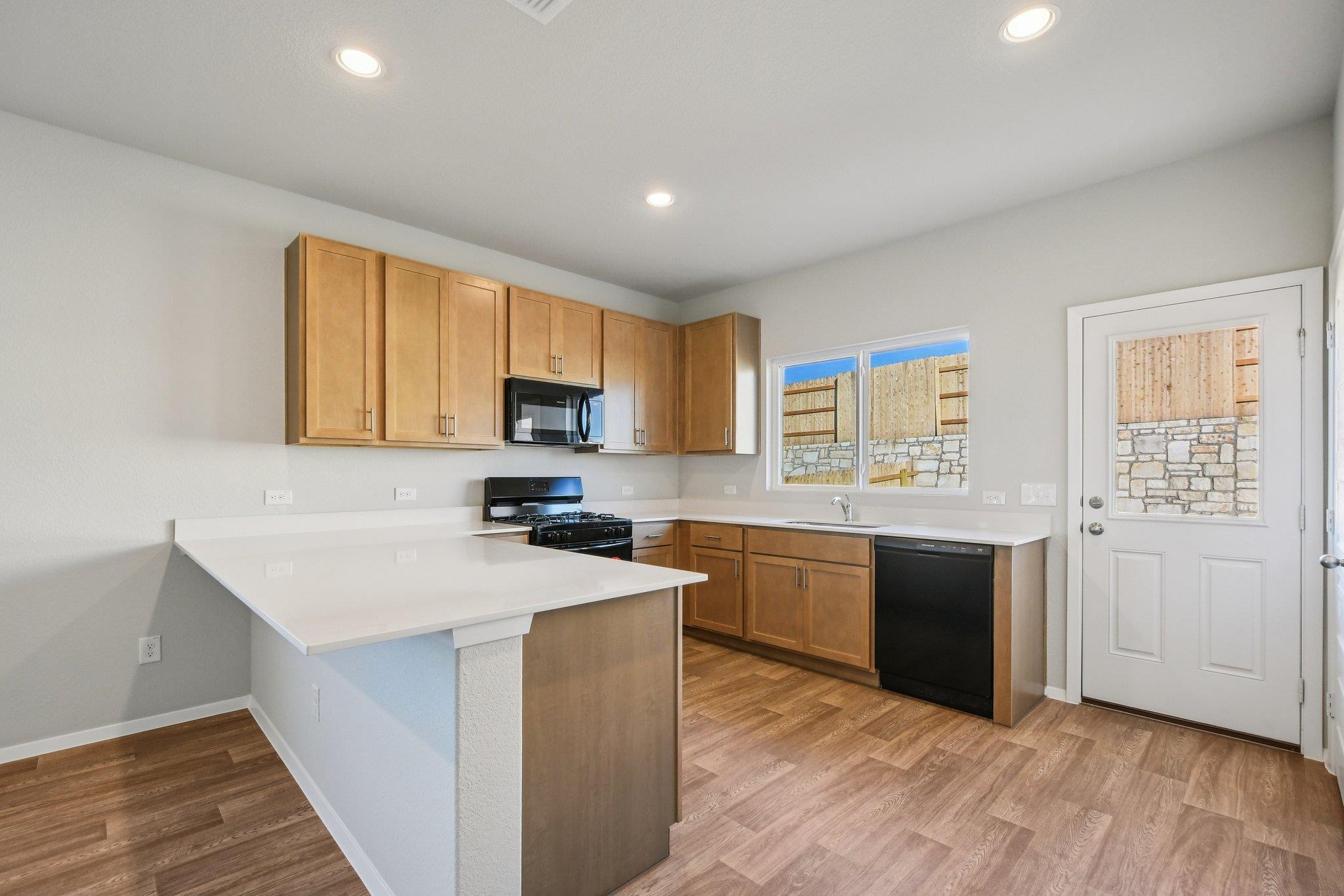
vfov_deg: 77.3
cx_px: 672
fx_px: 560
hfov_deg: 100.4
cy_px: 448
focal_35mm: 15
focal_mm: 10
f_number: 8
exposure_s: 1/160
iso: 400
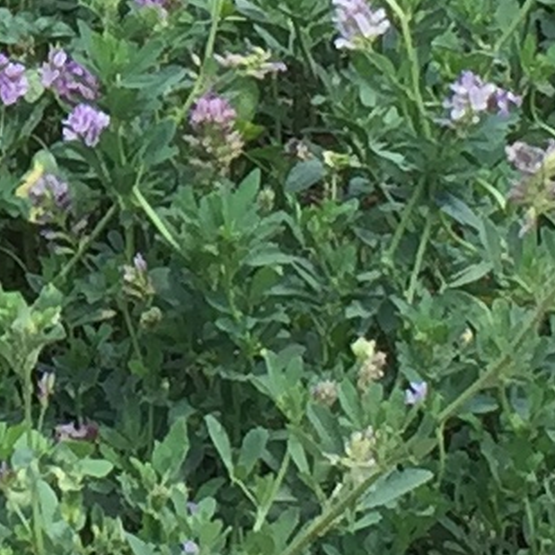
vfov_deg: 6.4
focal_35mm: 271
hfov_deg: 6.4
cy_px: -140
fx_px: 4916
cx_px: -370
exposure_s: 1/670
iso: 32
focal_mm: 4.15
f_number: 2.2
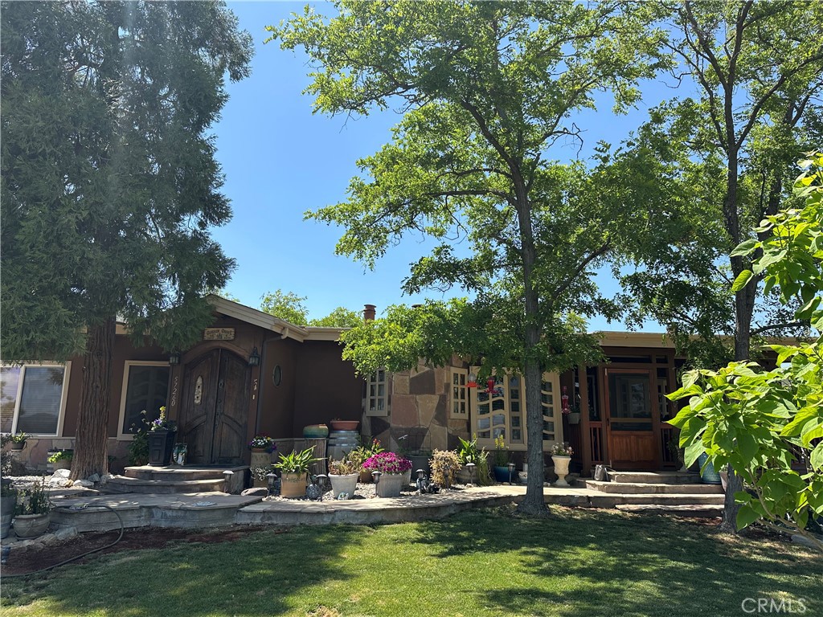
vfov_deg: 56.8
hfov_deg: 71.6
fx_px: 571
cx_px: 412
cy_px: 308
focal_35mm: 24
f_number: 1.78
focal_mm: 6.86
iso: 80
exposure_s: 1/2469
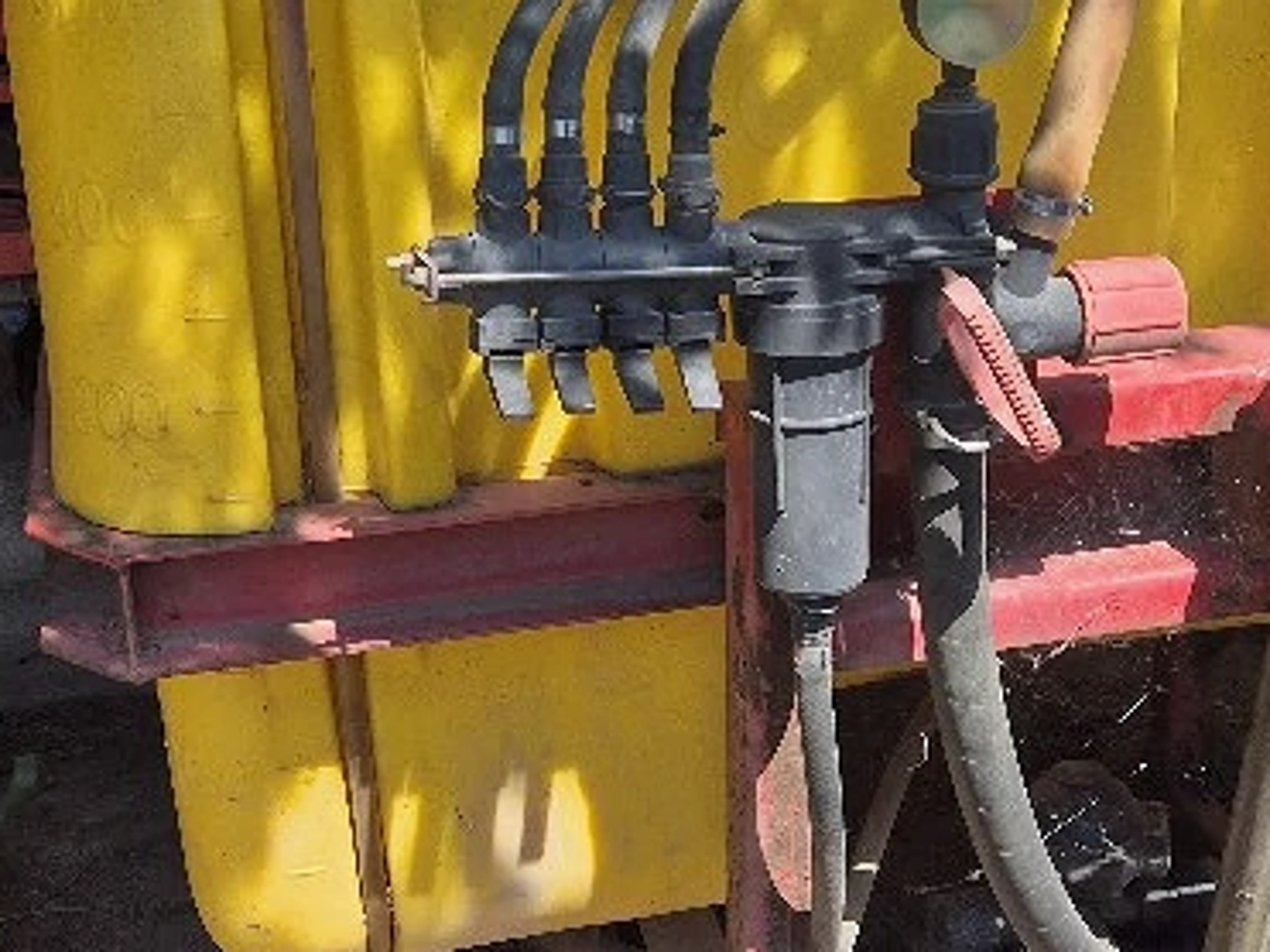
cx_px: 691
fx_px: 2274
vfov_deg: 23.6
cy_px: 346
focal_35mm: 62
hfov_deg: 31.2
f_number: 1.8
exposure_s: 1/1111
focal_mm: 5.4
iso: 25
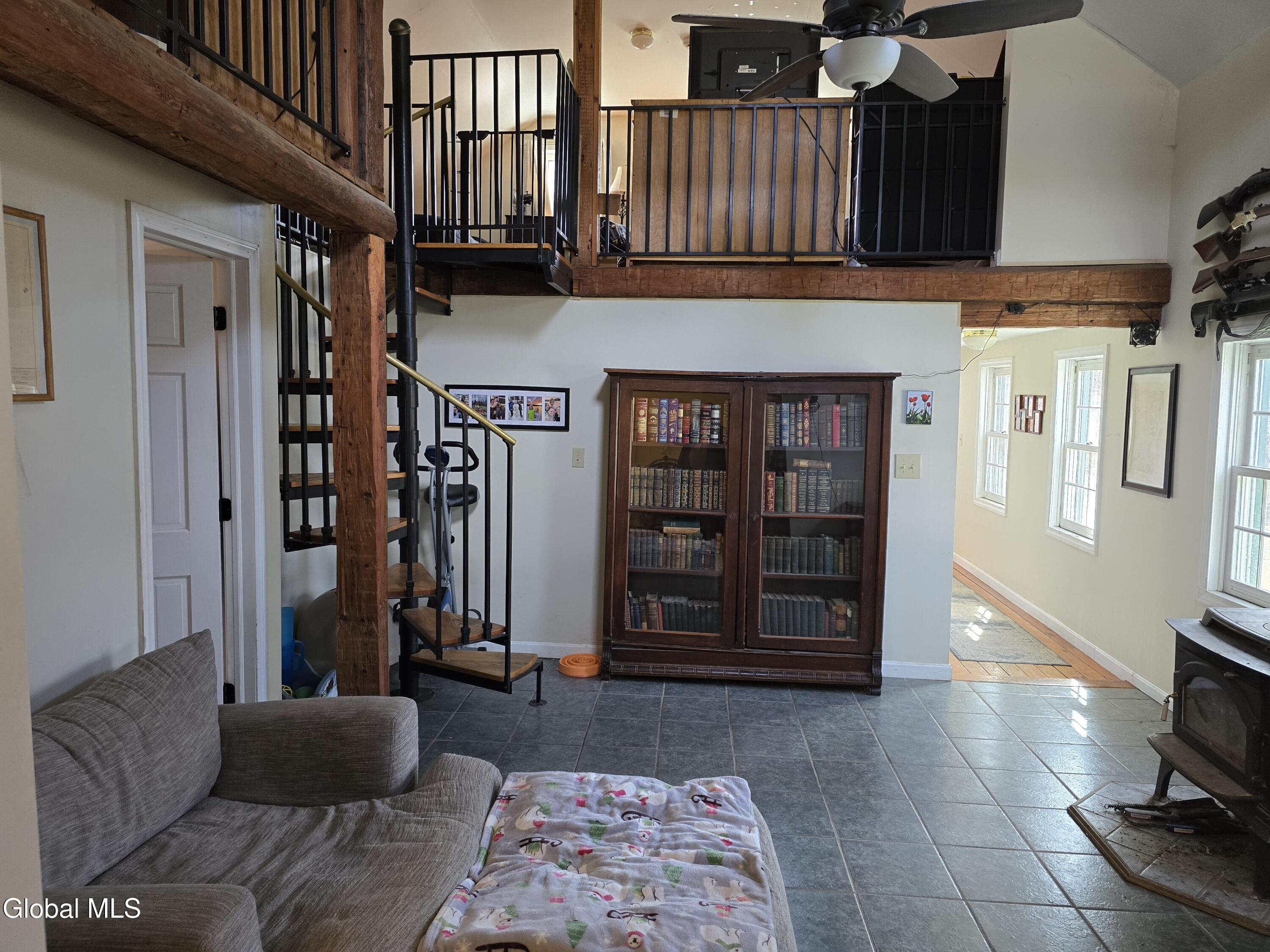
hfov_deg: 73.9
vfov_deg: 58.9
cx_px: 635
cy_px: 476
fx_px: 844
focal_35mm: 23
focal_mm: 6.3
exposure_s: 1/120
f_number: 1.7
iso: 320
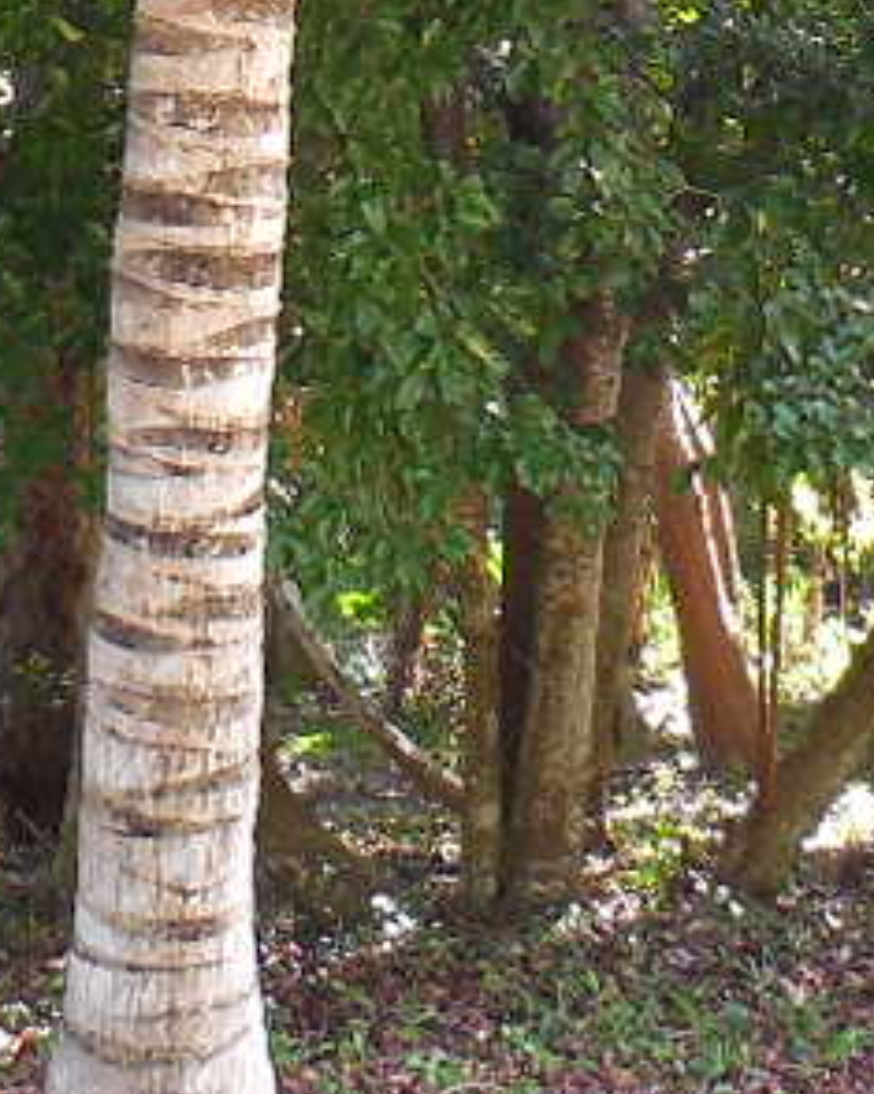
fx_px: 4303
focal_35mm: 133
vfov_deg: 14.2
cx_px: 242
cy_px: -11
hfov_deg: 11.6
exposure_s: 1/50
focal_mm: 4.5
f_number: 3.1
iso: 125
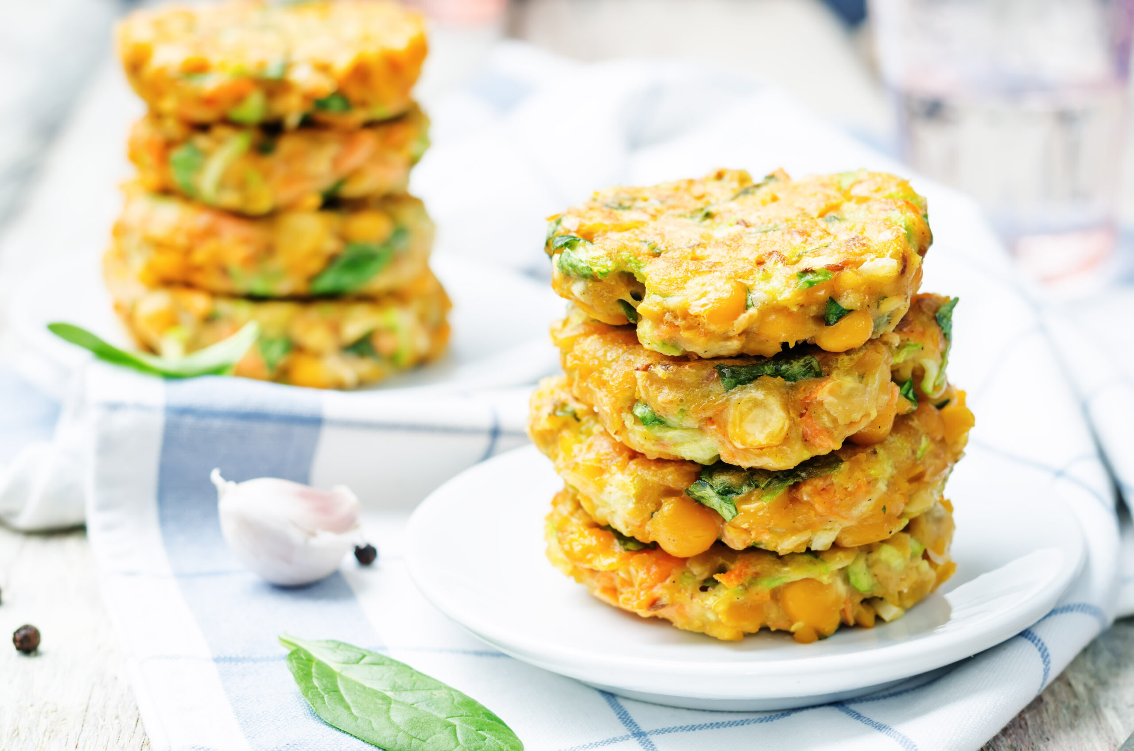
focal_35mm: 75
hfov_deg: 27.0
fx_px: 2358
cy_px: 376
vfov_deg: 18.1
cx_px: 567
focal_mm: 50
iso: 100
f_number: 5
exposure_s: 1/125
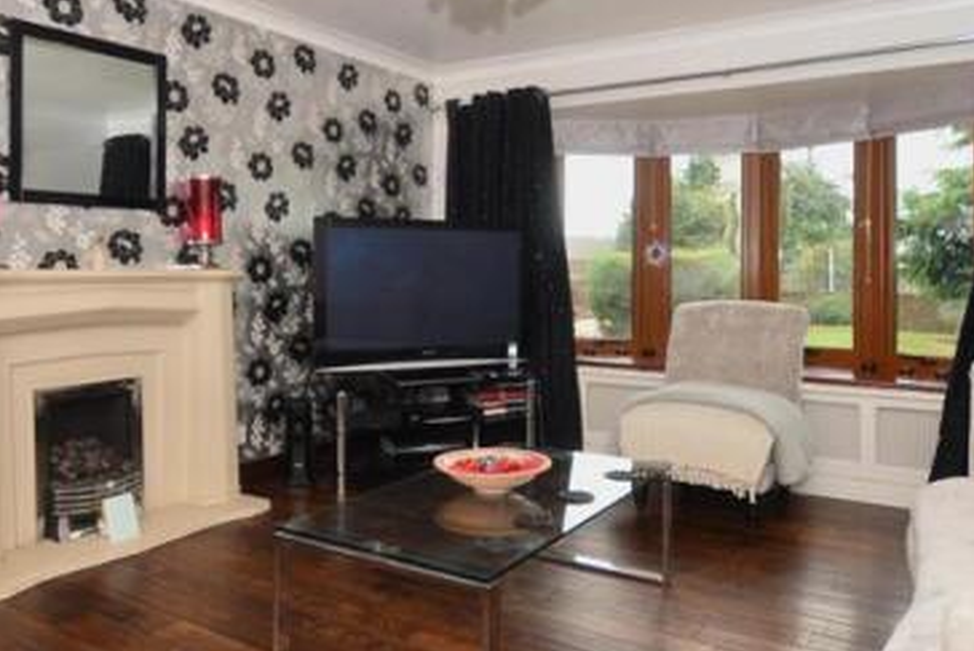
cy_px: 256
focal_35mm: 27
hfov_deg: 67.2
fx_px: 731
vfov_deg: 47.6
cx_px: 444
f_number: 5
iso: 200
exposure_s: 1/30
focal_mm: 10
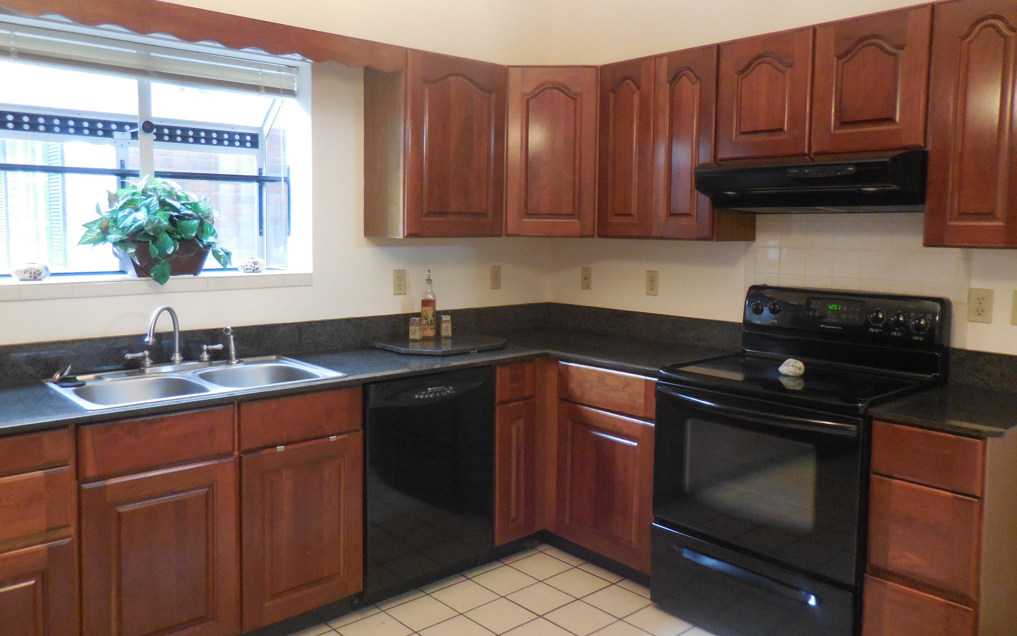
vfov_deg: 45.9
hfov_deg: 68.4
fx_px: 748
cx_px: 502
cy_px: 283
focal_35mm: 27
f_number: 3.3
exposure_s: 1/8
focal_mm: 4.5
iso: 450
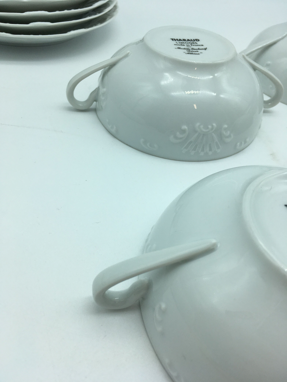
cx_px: 144
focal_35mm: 29
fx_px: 321
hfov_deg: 48.2
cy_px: 191
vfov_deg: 61.7
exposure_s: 1/382
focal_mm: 4.15
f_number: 2.2
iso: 25
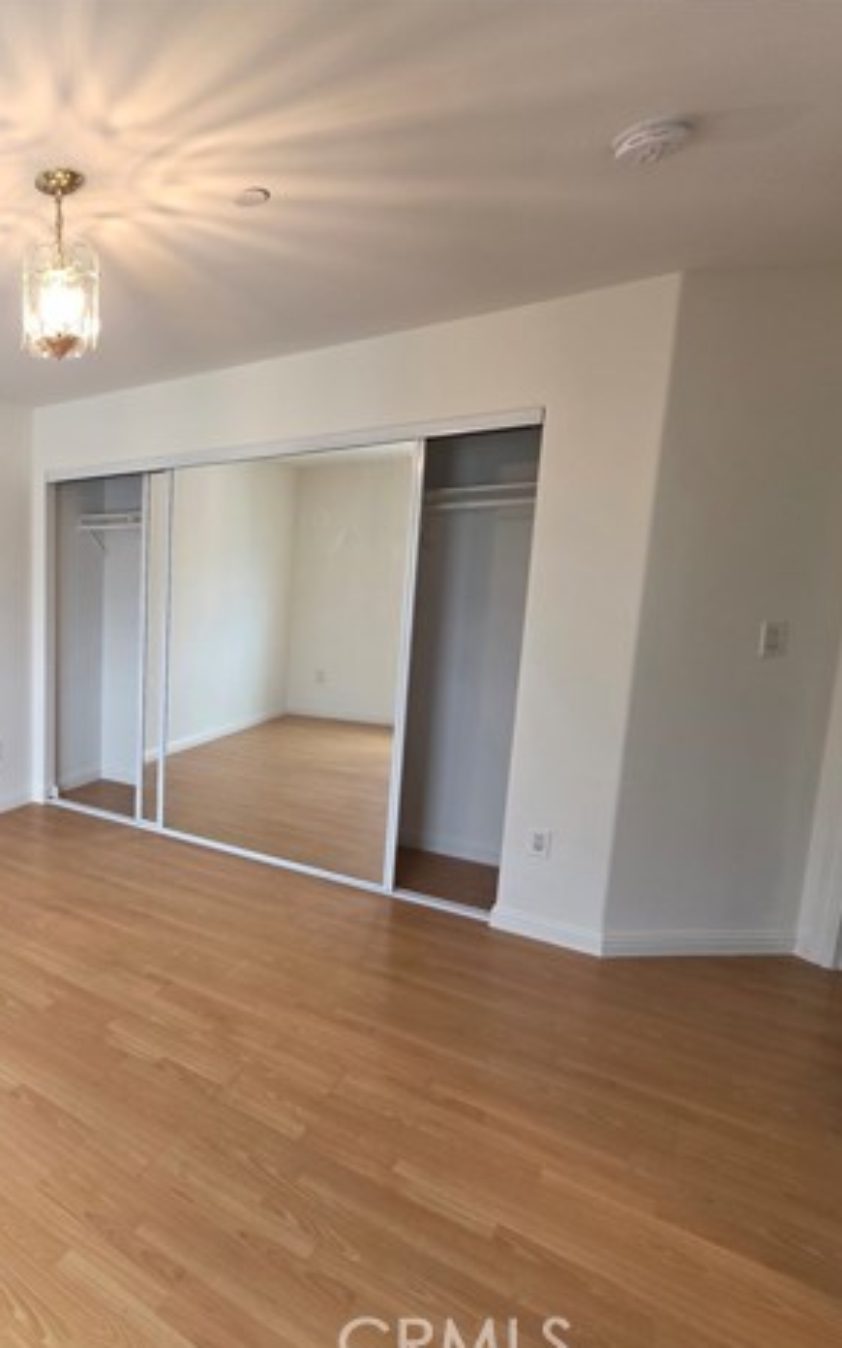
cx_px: 12
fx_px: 698
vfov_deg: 88.0
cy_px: 689
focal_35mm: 19
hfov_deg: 50.9
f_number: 1.9
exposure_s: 1/120
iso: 125
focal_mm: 2.2
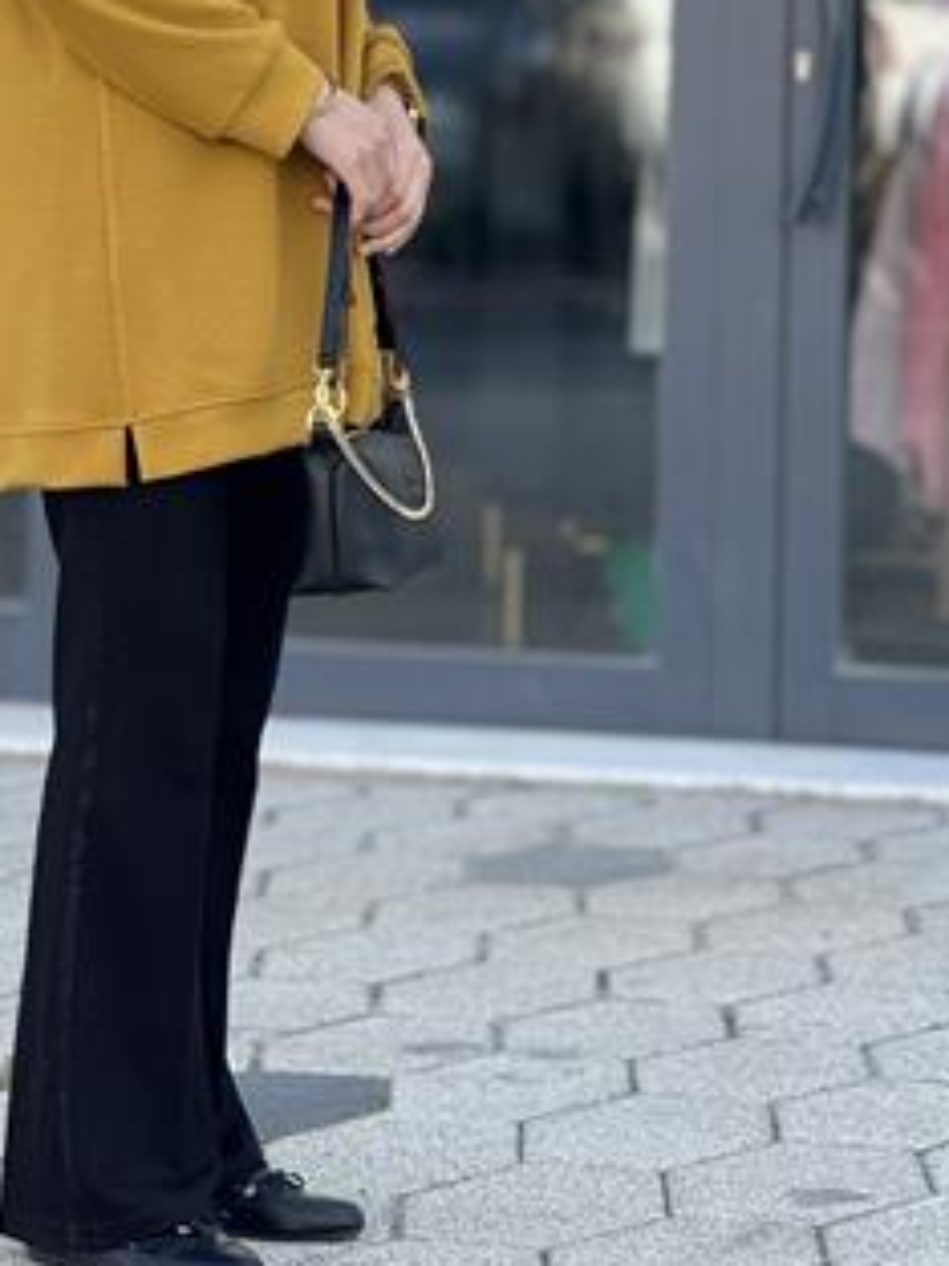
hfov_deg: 7.2
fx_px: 7493
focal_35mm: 205
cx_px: 162
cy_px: 225
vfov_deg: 9.6
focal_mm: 15.66
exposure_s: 1/268
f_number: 2.8
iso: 64
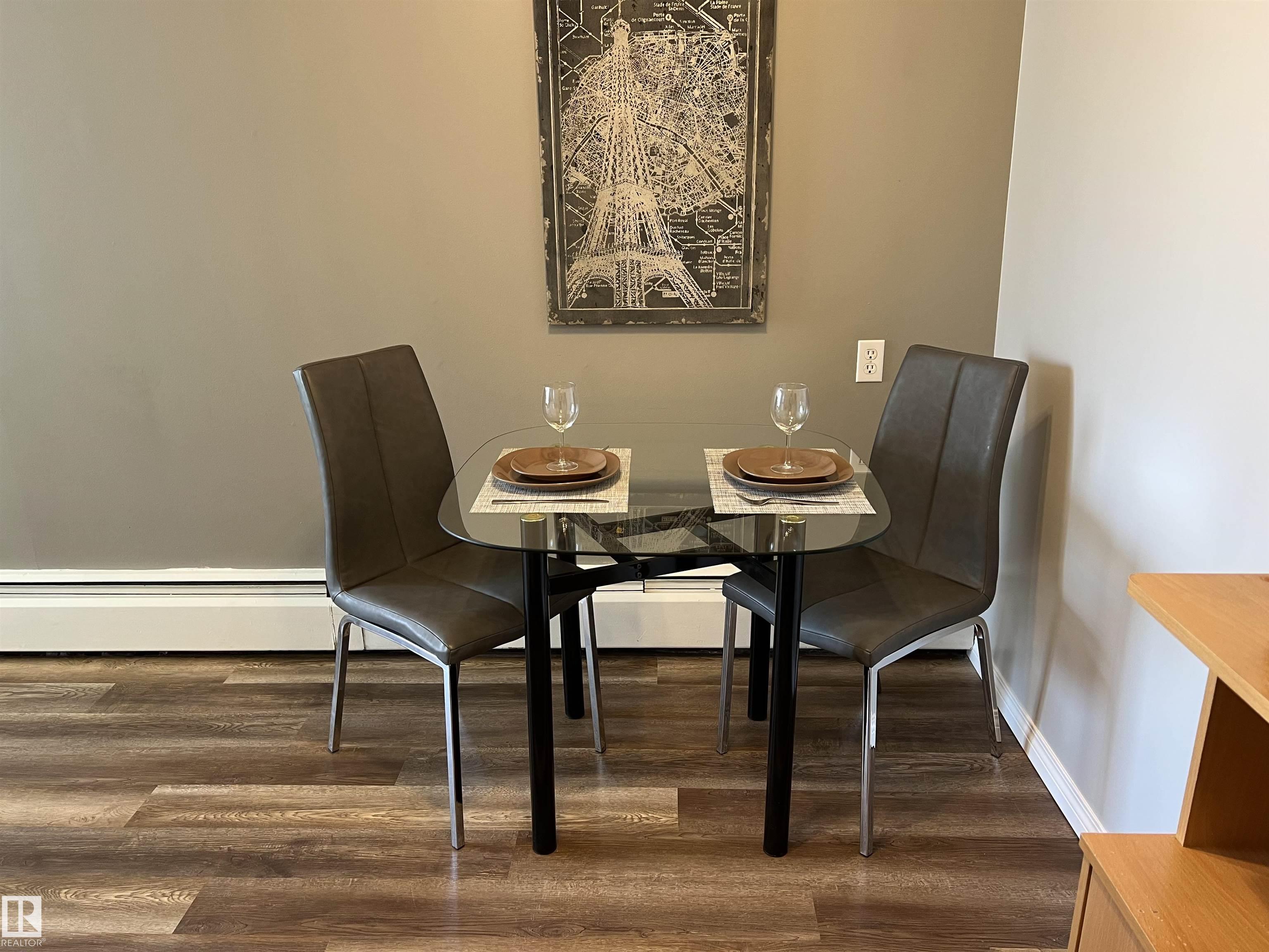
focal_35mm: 26
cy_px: 476
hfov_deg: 67.3
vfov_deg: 53.1
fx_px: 953
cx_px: 634
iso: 125
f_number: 1.5
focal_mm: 5.7
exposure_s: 1/60
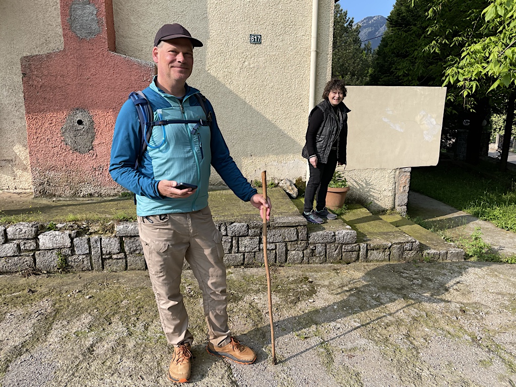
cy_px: 194
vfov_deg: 53.1
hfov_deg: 67.3
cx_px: 258
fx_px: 388
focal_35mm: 26
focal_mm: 4.2
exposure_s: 1/1795
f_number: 1.6
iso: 32
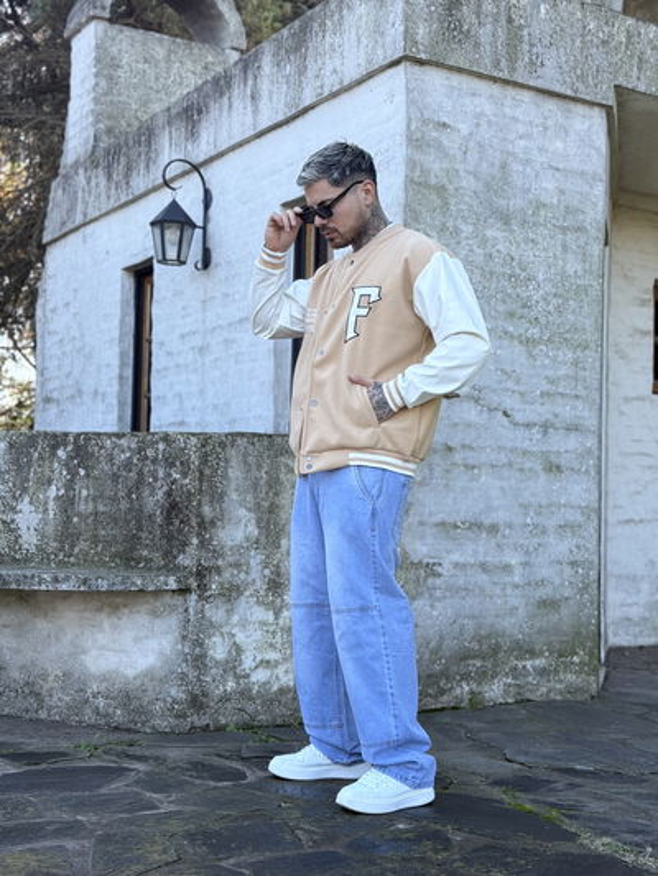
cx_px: 329
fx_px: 1216
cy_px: 438
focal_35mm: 48
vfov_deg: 39.6
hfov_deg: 30.3
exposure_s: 1/570
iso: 80
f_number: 1.78
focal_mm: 6.76
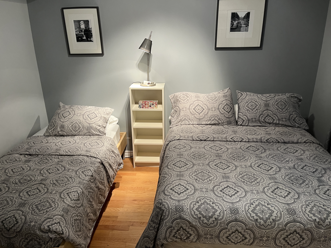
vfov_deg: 53.1
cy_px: 124
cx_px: 166
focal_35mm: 26
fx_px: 249
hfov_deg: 67.3
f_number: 1.6
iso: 125
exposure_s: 1/60
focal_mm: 5.1
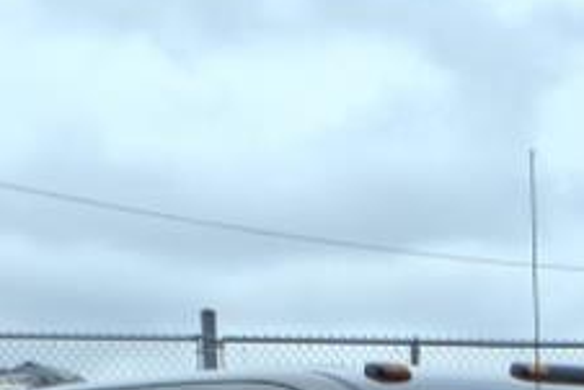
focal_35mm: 127
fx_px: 2061
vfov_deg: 9.6
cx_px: 656
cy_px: 917
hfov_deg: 15.7
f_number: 1.9
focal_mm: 3.58
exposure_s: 1/2000
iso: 40
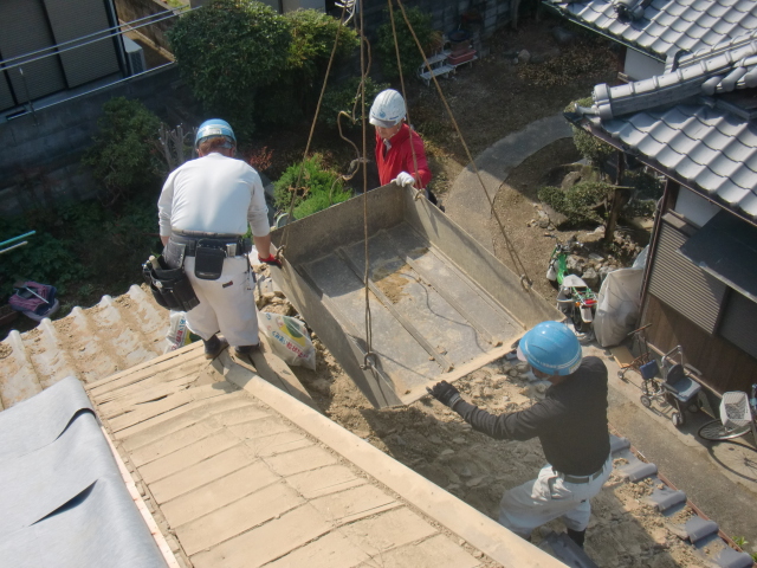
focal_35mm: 38
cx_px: 378
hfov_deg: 49.0
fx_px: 831
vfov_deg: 37.7
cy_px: 284
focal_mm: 6.66
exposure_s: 1/640
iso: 64
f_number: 3.9
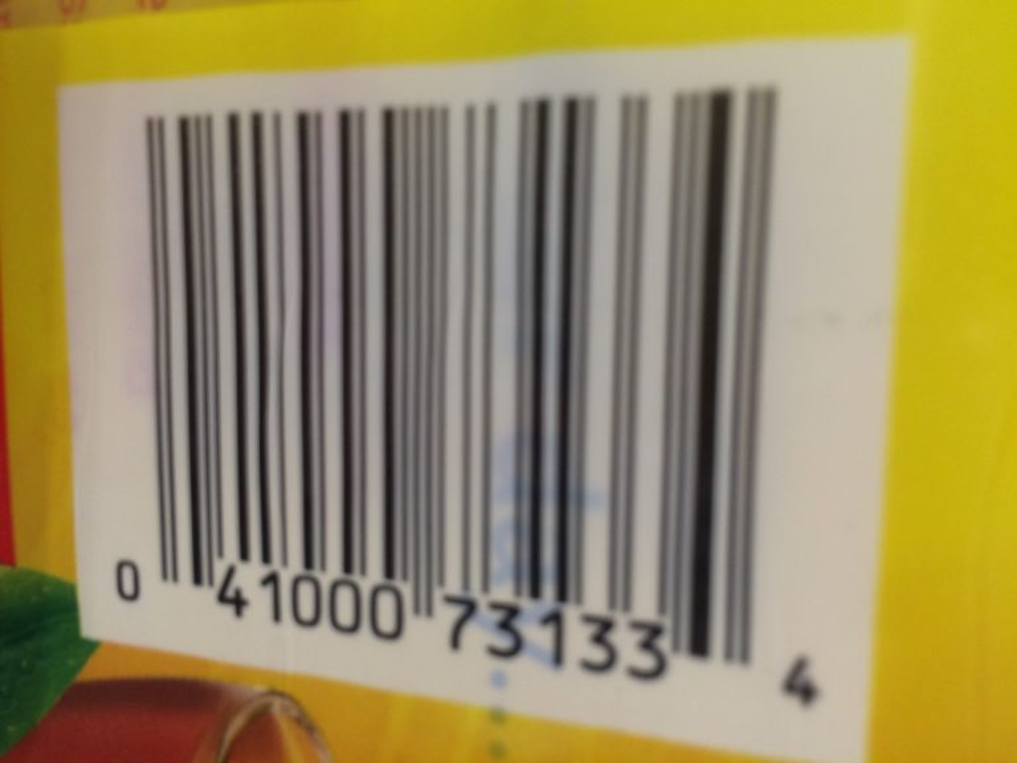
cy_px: 382
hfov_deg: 61.7
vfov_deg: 48.2
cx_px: 508
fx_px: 852
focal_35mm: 29
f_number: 2.2
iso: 80
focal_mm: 4.15
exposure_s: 1/30
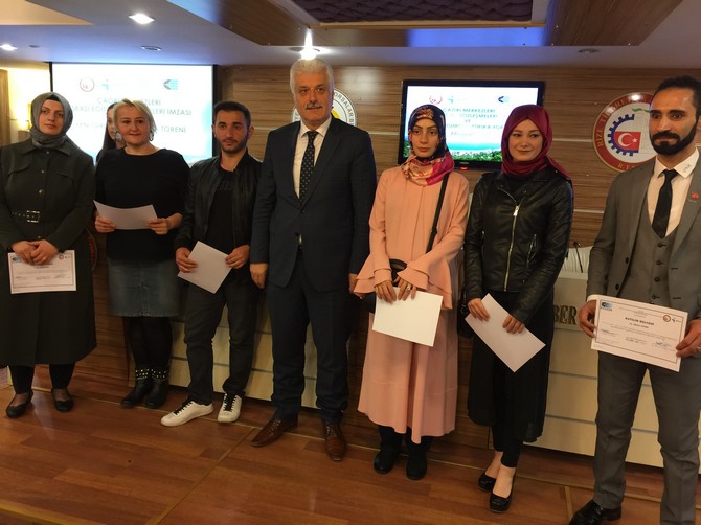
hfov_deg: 61.7
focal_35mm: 29
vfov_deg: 48.2
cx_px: 350
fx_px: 587
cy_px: 262
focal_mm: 4.15
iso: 64
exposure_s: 1/17
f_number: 2.2
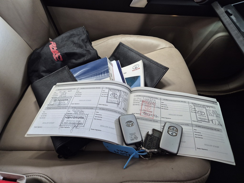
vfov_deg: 58.9
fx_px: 162
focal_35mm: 23
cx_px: 122
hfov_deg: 73.9
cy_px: 92
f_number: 1.8
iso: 320
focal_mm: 5.4
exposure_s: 1/100
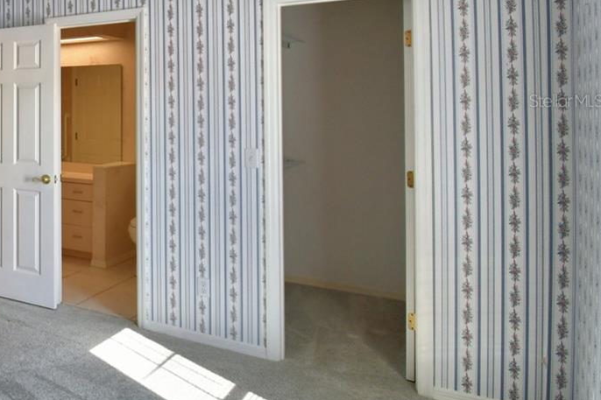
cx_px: -94
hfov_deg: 40.8
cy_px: 101
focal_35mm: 35
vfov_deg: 36.9
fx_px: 584
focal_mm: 10
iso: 400
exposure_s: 1/100
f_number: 4.5
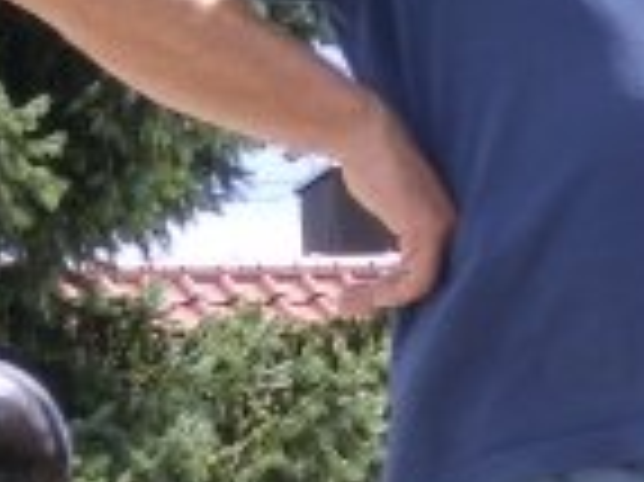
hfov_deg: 4.1
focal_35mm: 479
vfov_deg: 3.1
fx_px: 8904
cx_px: 617
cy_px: 261
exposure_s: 1/125
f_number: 5.9
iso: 64
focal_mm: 18.9
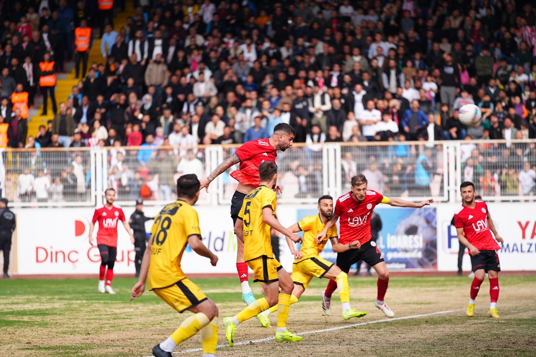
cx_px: 268
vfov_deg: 6.9
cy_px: 178
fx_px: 2977
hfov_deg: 10.3
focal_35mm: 200
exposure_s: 1/640
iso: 100
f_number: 2.8
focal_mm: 200
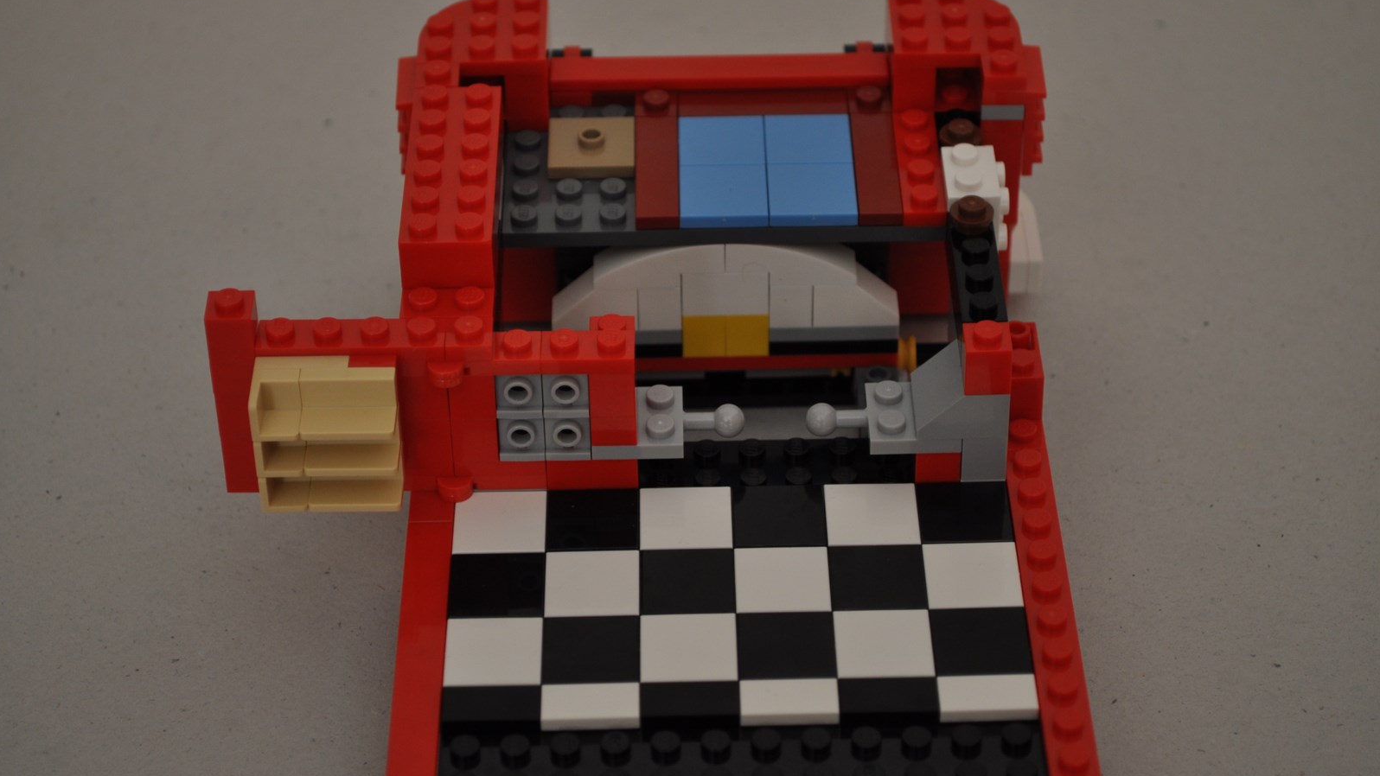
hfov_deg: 24.6
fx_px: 3166
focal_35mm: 87
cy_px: 325
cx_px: 689
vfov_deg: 14.0
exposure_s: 1/30
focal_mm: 55
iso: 400
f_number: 5.6
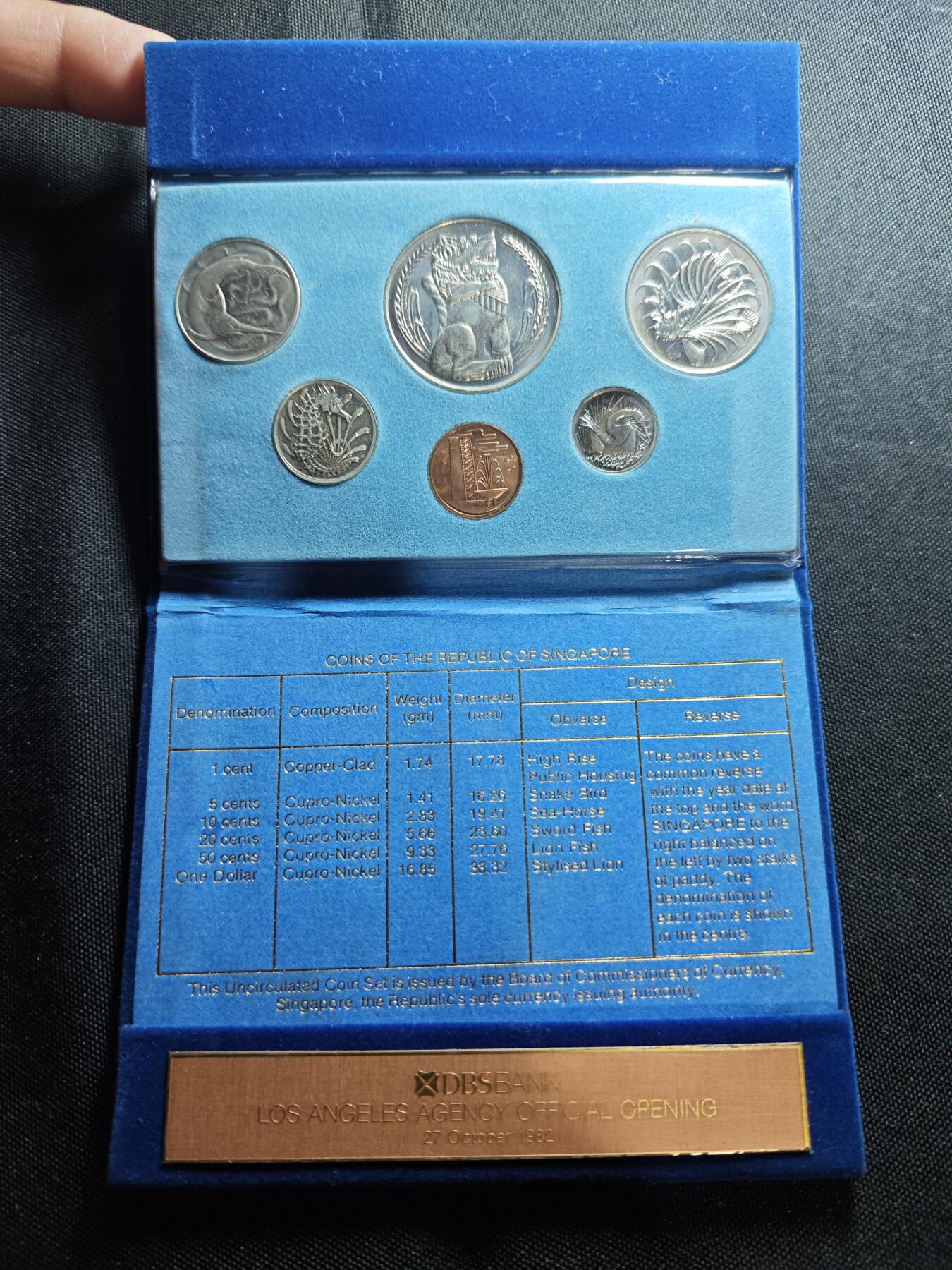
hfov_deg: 56.8
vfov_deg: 71.6
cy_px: 635
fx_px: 880
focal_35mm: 24
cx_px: 476
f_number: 1.6
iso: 160
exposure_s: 1/50
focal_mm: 5.84
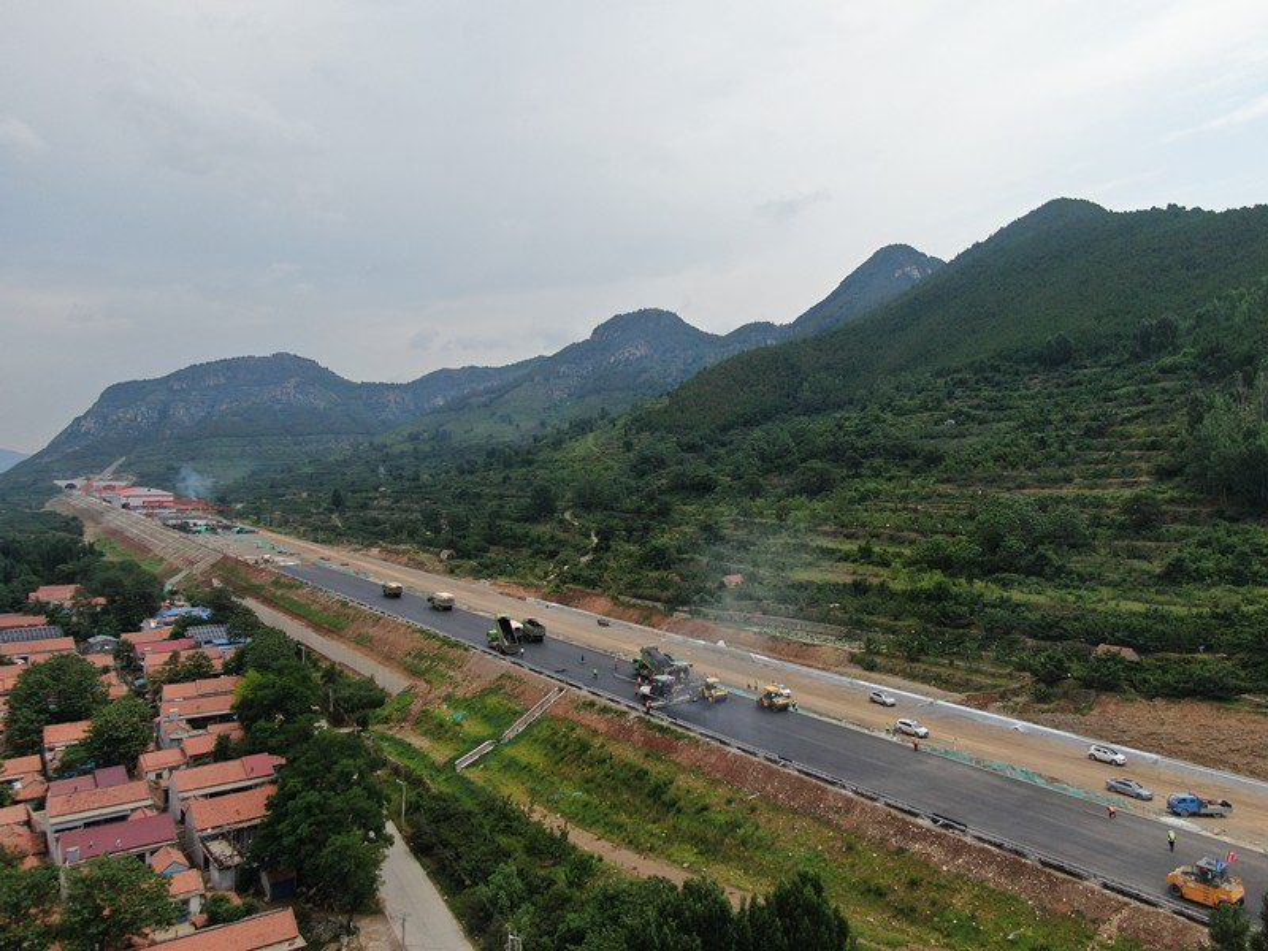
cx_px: 634
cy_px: 476
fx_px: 879
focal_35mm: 24
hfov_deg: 71.6
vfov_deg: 56.8
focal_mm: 4.39
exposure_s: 1/1600
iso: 100
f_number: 2.8
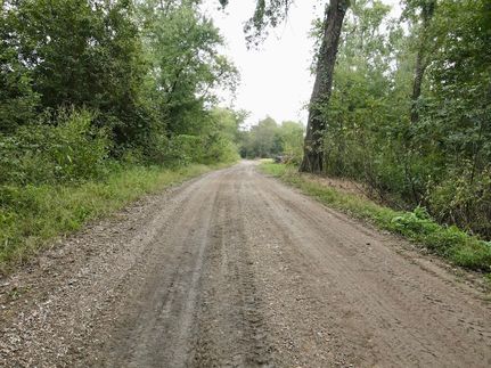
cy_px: 184
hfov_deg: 71.6
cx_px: 246
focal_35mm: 24
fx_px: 340
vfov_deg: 56.8
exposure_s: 1/15
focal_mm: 4.5
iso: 110
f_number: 2.8
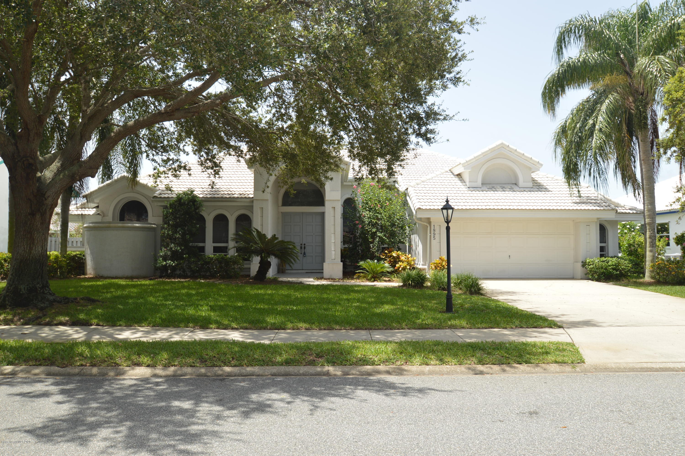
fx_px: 513
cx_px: 342
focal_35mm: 27
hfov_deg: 67.4
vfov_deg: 47.8
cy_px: 228
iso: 100
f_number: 7.1
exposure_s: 1/200
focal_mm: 18
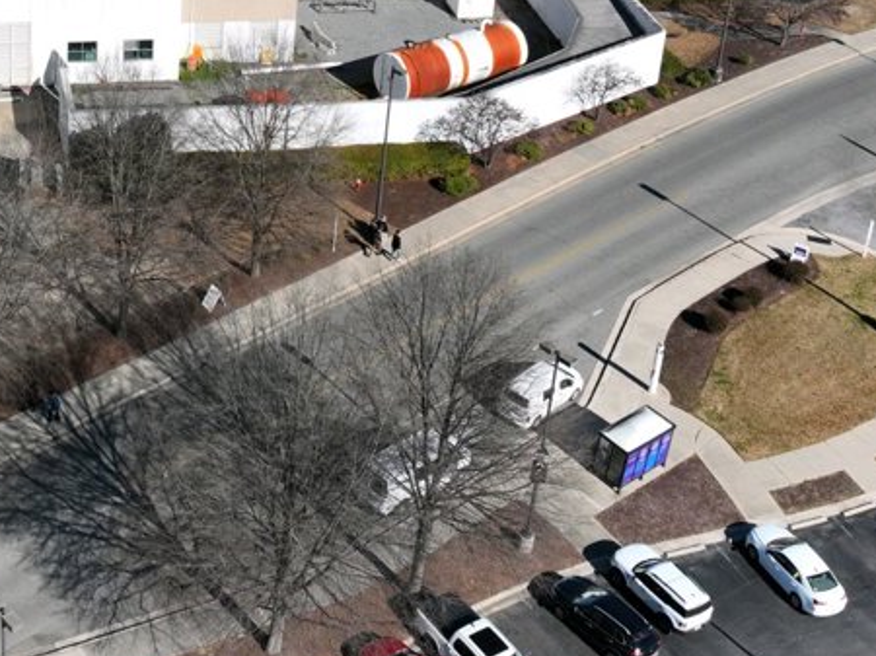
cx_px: 18
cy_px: -65
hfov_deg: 28.6
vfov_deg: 21.7
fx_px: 1619
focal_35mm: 64
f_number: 4
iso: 190
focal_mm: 12.29
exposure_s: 1/2000
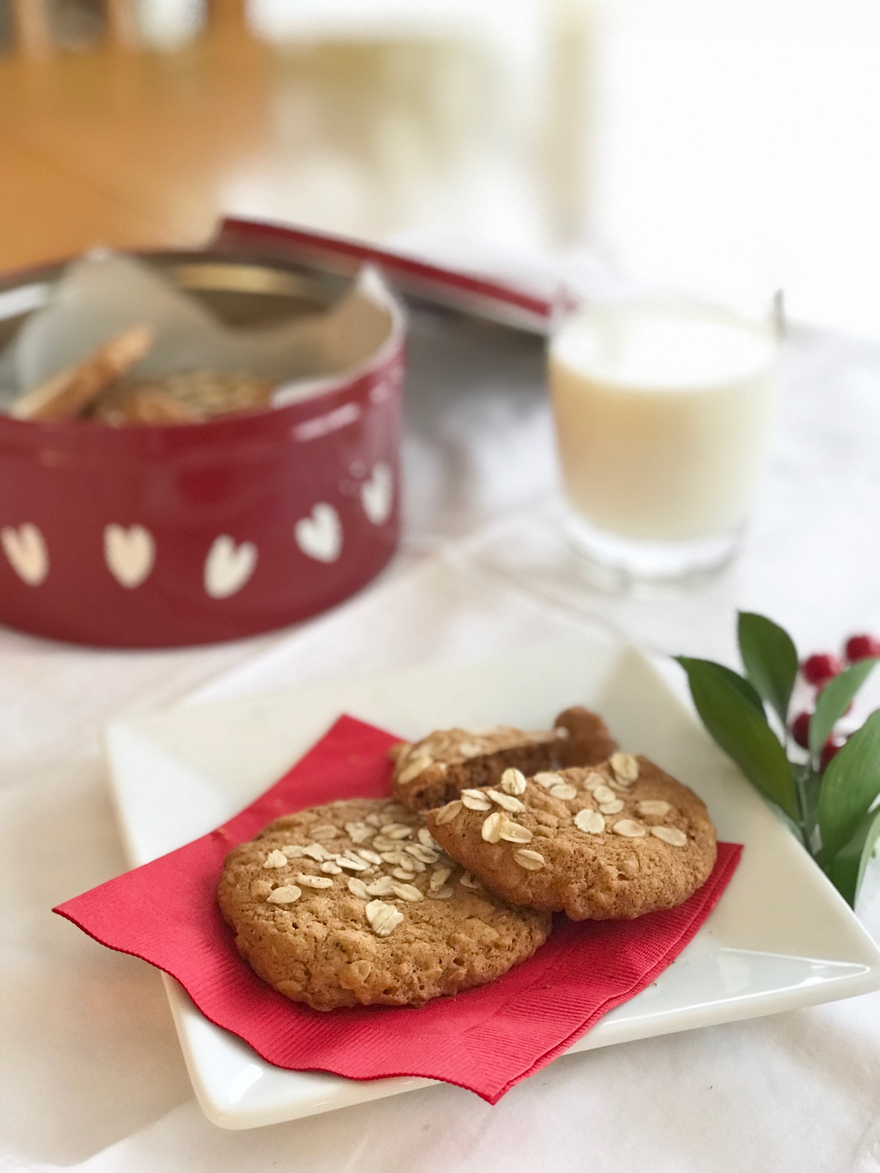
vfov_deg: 33.8
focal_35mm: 57
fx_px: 1932
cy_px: 586
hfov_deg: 25.7
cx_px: 440
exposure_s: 1/120
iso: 320
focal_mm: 6.6
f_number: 2.8
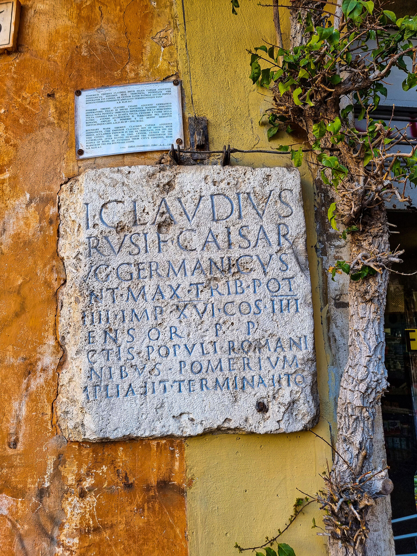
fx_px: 385
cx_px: 208
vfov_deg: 71.6
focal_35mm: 24
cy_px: 278
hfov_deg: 56.8
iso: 50
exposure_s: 1/107
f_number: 1.8
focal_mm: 6.7
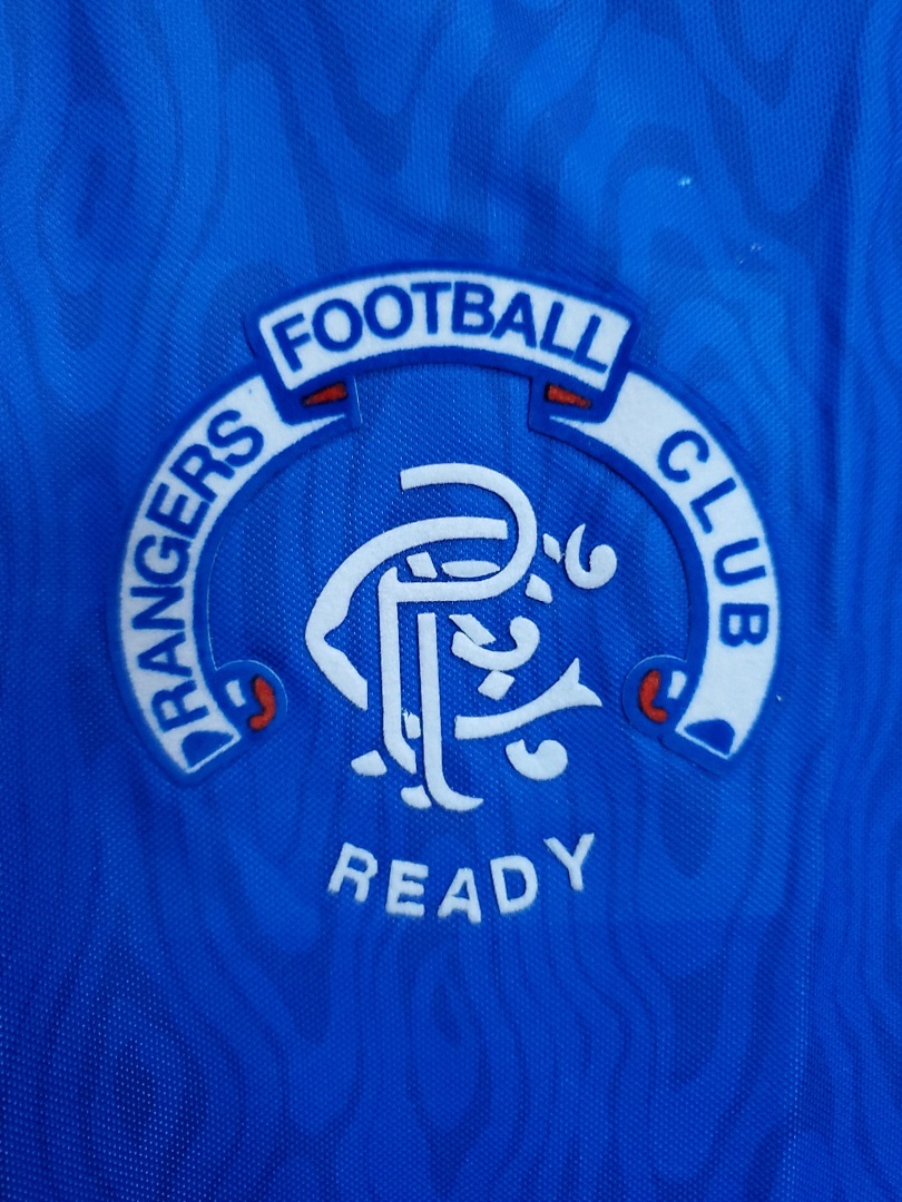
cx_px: 451
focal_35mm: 26
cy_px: 601
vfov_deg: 67.3
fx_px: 903
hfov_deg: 53.1
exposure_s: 1/30
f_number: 1.5
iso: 200
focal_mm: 4.3
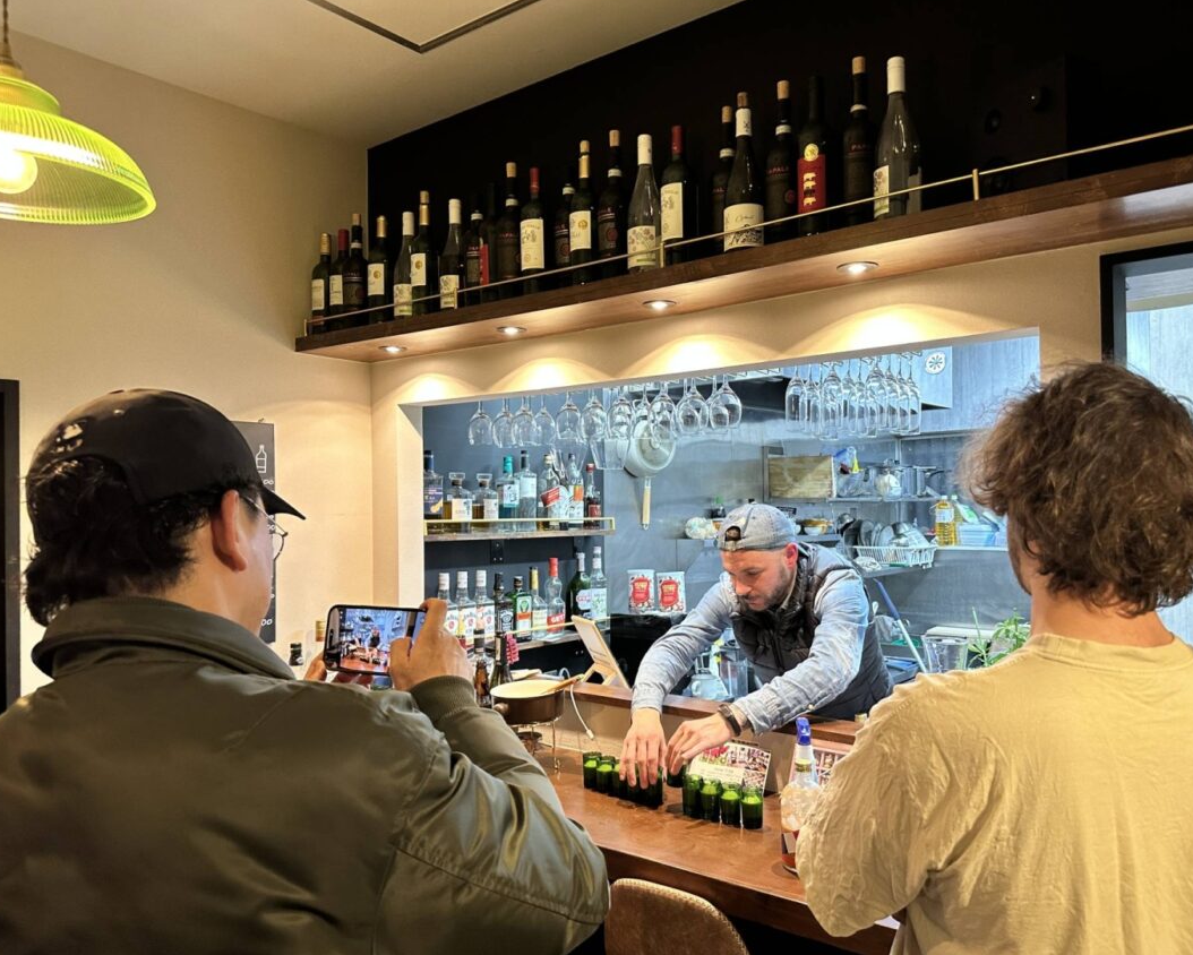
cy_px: 493
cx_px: 647
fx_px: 918
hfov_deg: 65.9
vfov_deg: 54.9
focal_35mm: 26
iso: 250
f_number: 1.78
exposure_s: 1/50
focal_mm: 6.86
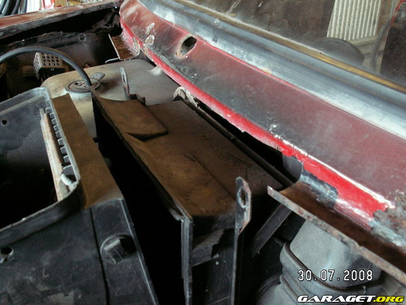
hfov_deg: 52.6
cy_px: 152
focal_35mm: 35
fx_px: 411
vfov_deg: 40.7
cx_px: 203
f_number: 2.8
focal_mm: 5.86
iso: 160
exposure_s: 1/15
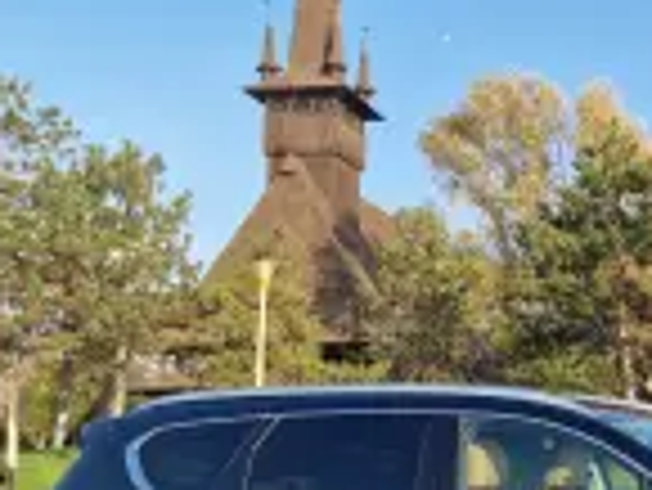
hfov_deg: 31.3
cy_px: 382
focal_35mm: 57
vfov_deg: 25.3
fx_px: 1074
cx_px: 648
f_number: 1.8
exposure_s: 1/3003
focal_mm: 6.4
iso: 50
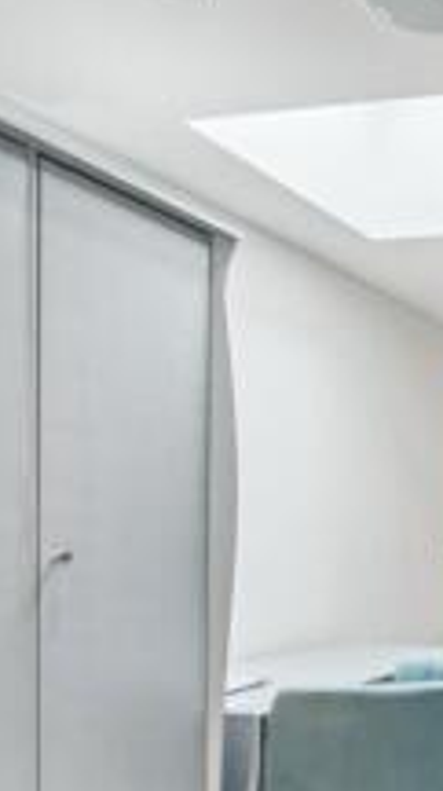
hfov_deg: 23.5
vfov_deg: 52.5
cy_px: 558
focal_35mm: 37
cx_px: 710
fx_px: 775
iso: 640
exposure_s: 1/30
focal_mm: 16
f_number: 6.3
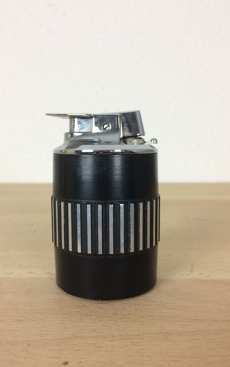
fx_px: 311
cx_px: 110
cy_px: 184
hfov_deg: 40.6
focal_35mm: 31
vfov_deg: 61.2
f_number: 2.2
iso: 50
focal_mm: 4.15
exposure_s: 1/33
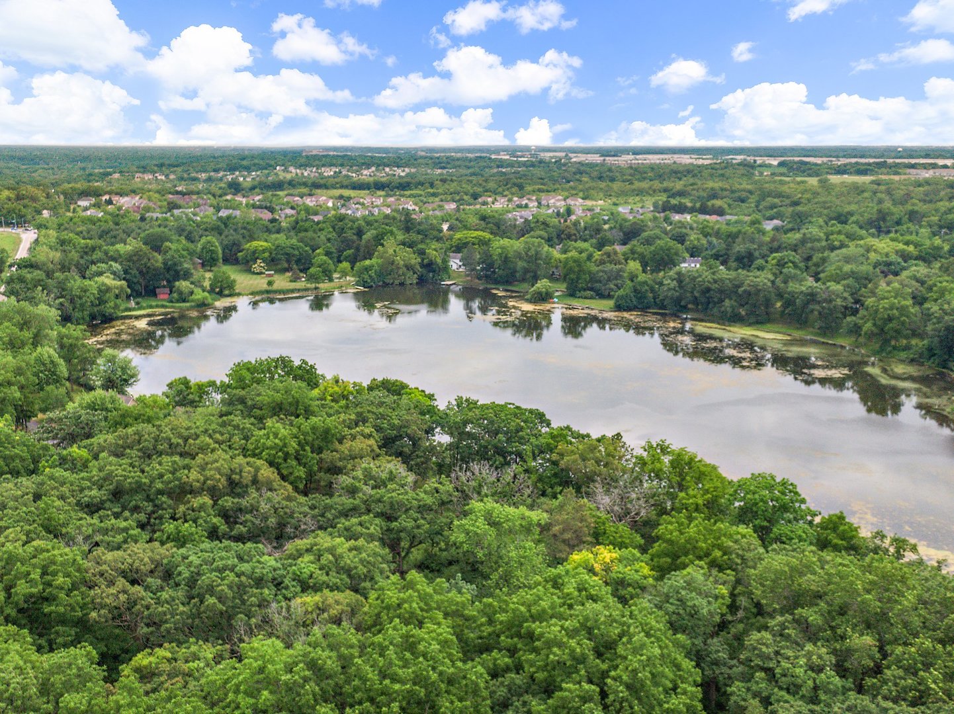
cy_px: 357
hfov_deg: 51.4
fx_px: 992
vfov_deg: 39.6
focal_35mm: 36
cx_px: 477
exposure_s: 1/800
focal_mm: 6.21
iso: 100
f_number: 3.3
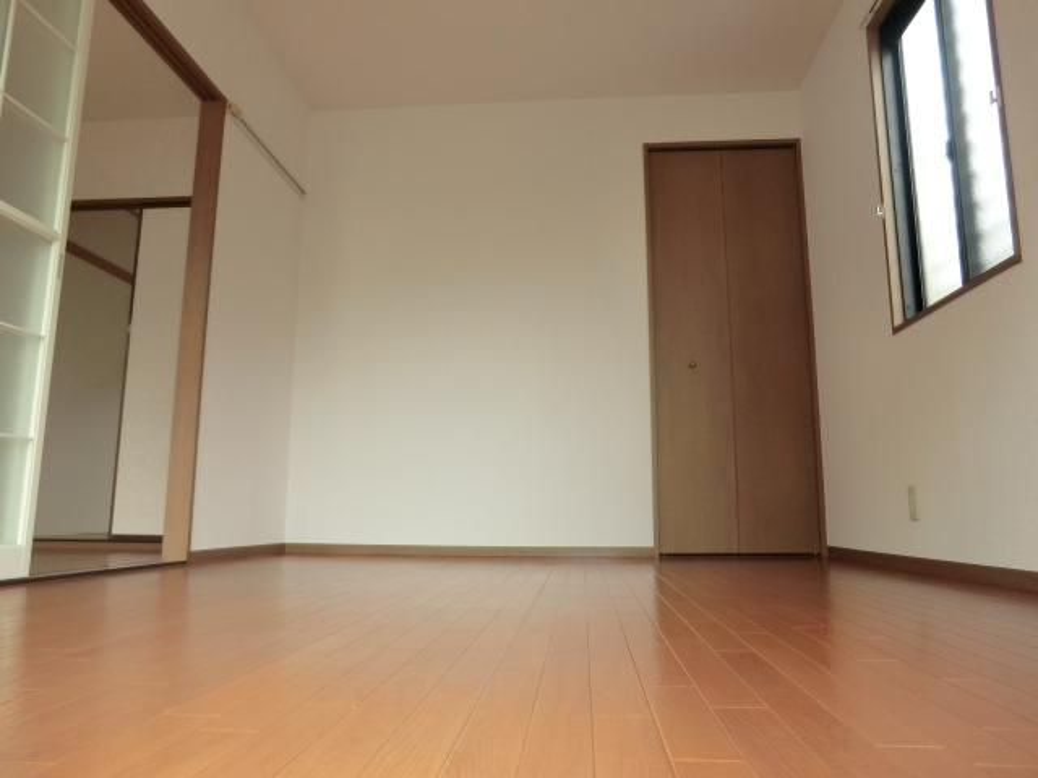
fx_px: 720
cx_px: 519
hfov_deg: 71.6
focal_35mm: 24
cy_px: 389
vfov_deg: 56.8
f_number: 3.2
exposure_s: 1/60
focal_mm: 4.3
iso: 125
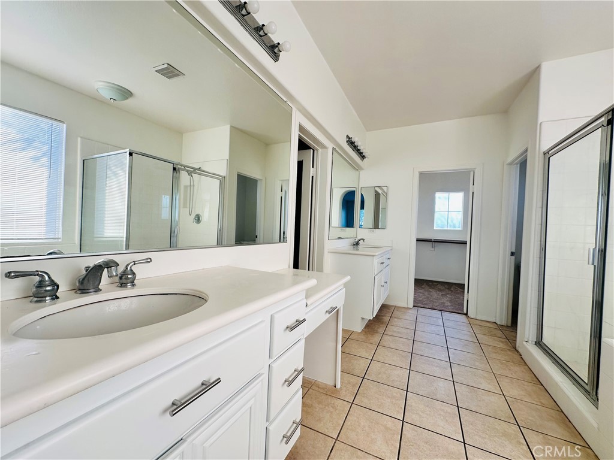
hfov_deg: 102.1
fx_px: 248
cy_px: 230
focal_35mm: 14
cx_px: 307
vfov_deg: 85.7
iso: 64
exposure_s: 1/99
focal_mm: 2.22
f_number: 2.2
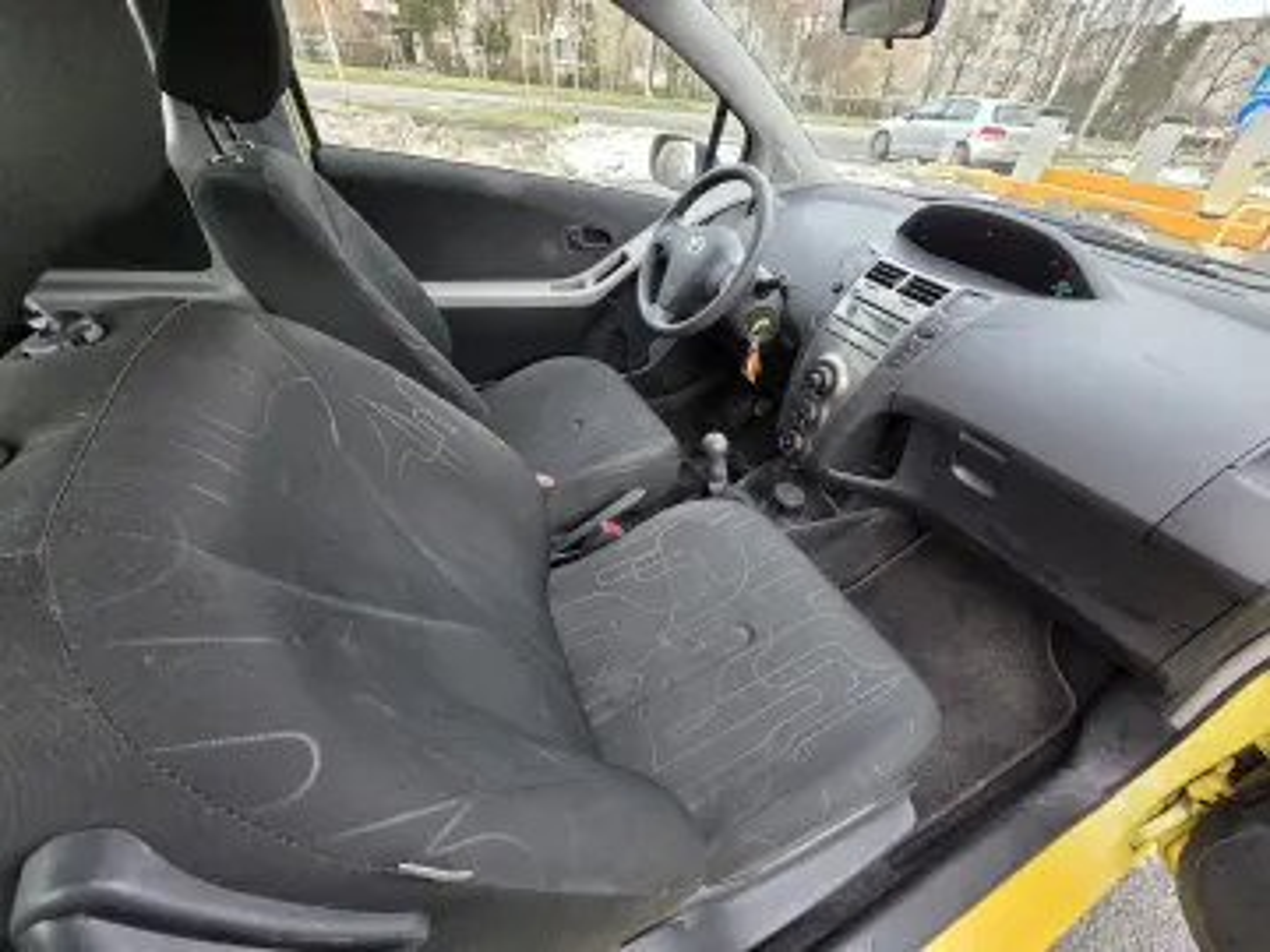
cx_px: 635
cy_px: 476
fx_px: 477
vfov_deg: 89.9
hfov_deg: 106.2
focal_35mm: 13
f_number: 1.9
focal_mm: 2.2
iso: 50
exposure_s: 1/100
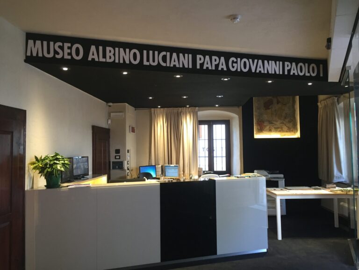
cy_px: 135
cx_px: 180
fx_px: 301
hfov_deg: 61.7
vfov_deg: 48.2
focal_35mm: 29
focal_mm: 4.15
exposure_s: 1/33
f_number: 2.2
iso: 64
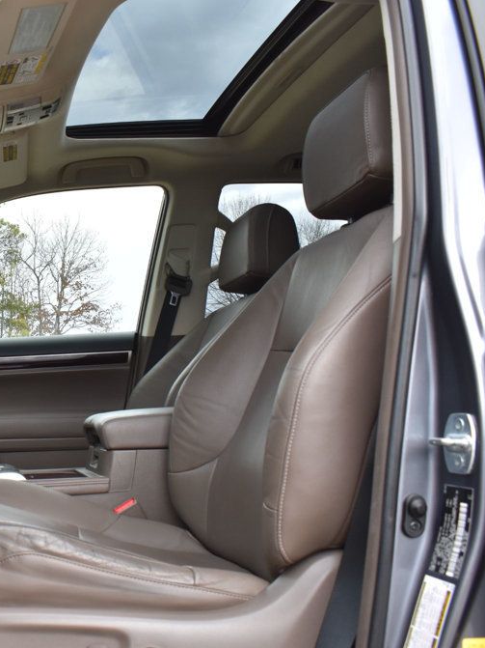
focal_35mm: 44
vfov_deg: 43.0
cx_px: 23
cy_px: 328
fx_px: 822
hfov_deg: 30.9
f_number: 8
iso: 400
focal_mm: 20
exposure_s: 1/250
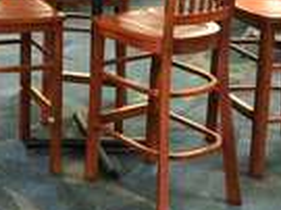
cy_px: -48
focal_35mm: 83
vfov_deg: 16.9
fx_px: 673
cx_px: -94
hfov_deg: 21.2
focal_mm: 4
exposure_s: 1/15
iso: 64
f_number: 1.8
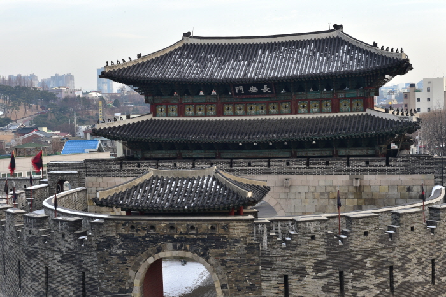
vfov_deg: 19.4
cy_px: 148
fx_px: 867
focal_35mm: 70
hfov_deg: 28.9
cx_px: 223
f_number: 22
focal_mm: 70
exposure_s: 1/3
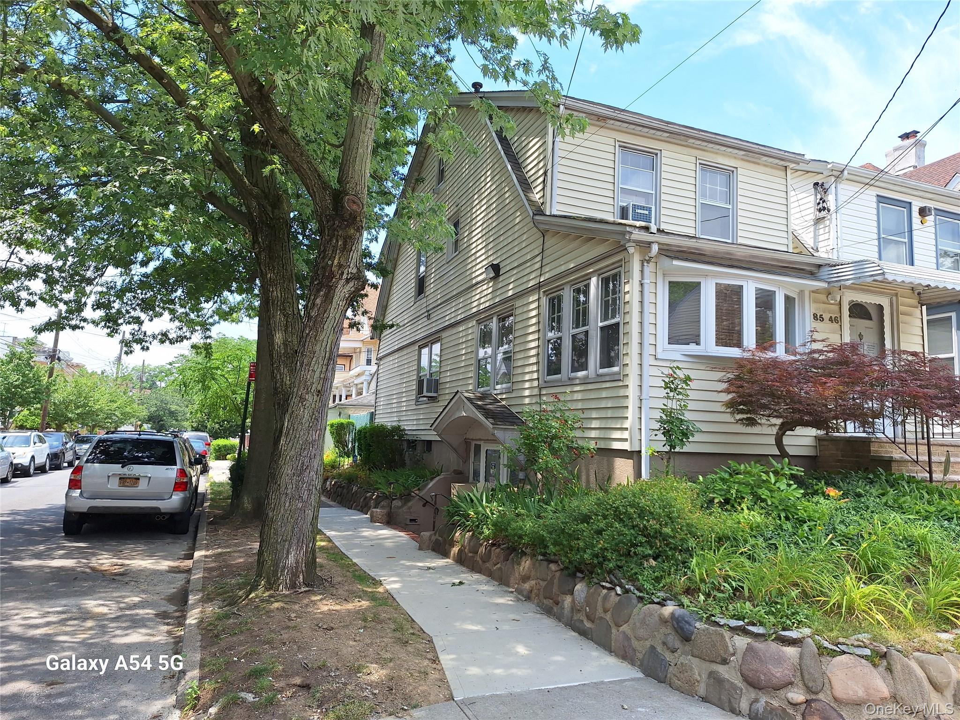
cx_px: 480
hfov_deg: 73.9
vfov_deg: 58.9
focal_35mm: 23
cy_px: 360
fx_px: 638
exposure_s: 1/1178
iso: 40
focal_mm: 5.54
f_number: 1.8
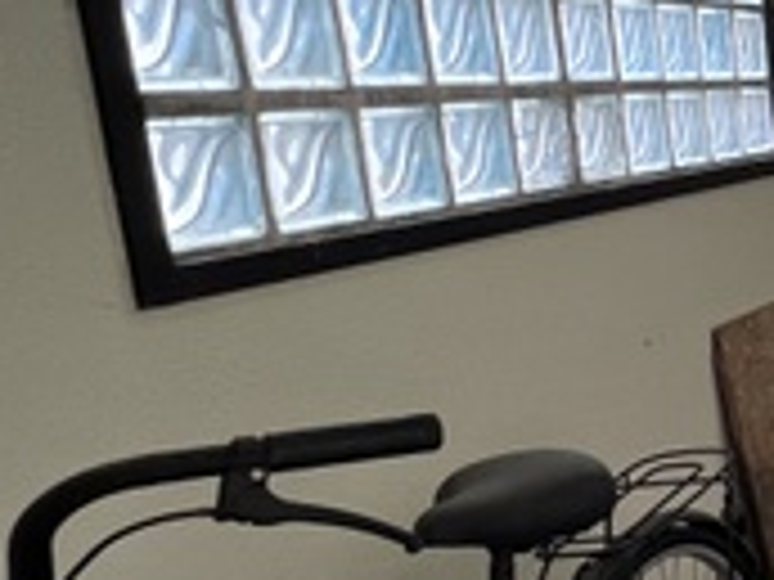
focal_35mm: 53
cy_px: 317
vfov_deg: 27.5
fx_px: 1185
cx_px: 1377
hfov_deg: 22.3
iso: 80
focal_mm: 1.57
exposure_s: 1/99
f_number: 1.8
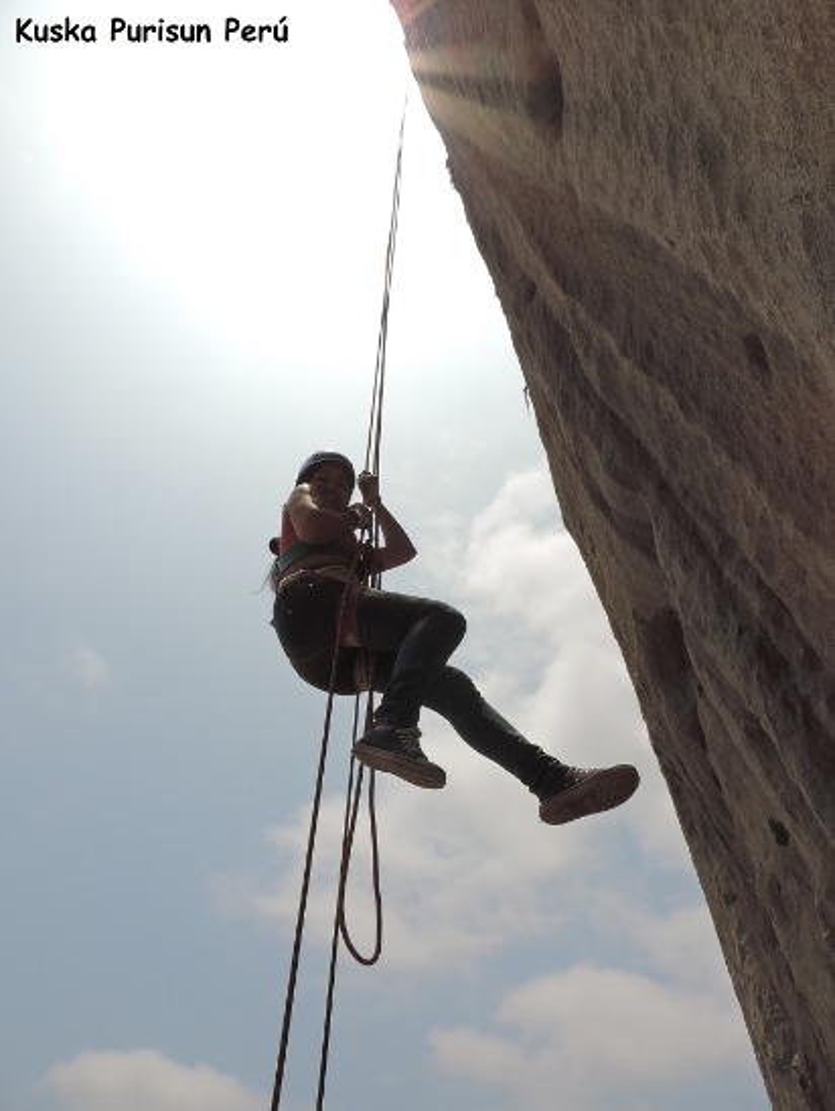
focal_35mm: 24
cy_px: 556
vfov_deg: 71.5
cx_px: 418
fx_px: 771
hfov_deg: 56.9
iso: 100
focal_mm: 4.3
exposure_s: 1/2500
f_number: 3.7
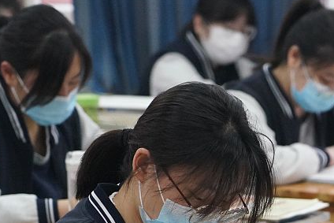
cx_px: 299
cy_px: 222
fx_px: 2339
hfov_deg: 8.1
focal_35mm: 252
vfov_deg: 5.4
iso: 6400
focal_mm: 89
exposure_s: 1/250
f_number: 4
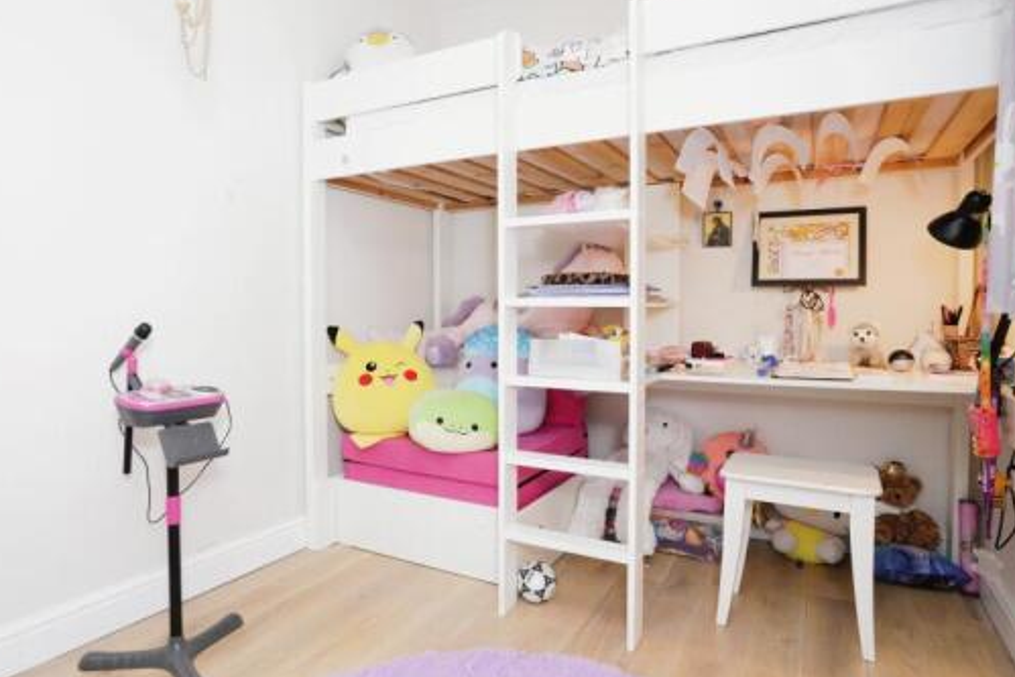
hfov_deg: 80.8
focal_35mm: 21
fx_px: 592
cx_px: 440
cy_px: 347
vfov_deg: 59.5
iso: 1600
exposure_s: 1/50
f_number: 8
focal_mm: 16
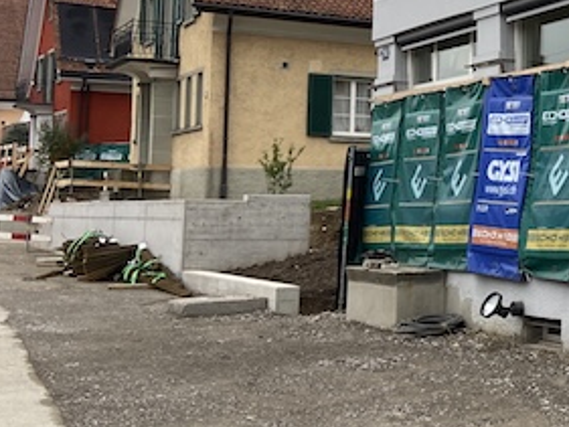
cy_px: 152
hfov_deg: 23.0
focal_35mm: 74
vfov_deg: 19.9
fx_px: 1217
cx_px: 769
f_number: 1.8
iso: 32
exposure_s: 1/122
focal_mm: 4.25
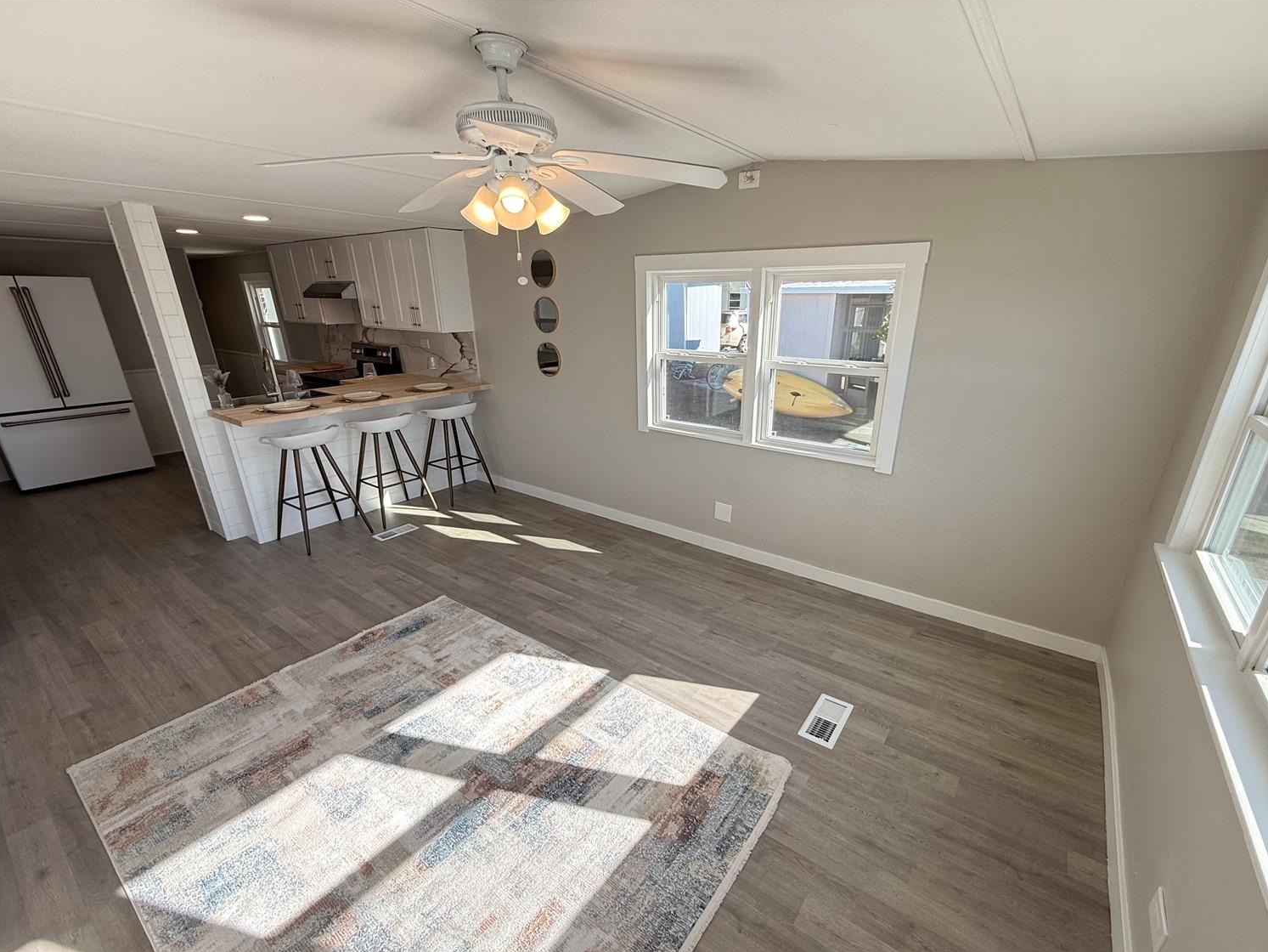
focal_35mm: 15
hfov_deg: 98.1
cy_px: 505
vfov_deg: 81.7
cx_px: 672
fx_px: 550
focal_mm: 2.22
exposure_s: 1/141
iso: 64
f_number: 2.2
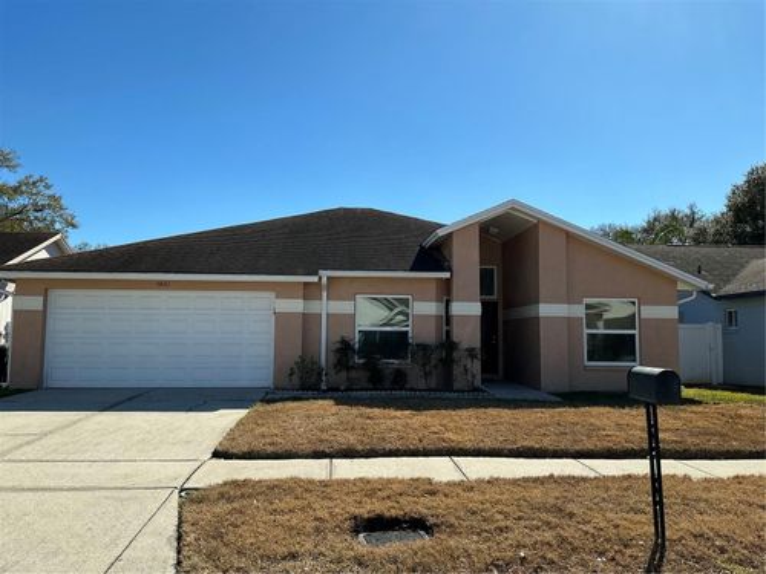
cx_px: 383
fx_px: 620
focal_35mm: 28
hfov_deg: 63.4
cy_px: 287
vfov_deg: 49.7
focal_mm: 3
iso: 25
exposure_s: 1/2320
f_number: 1.8
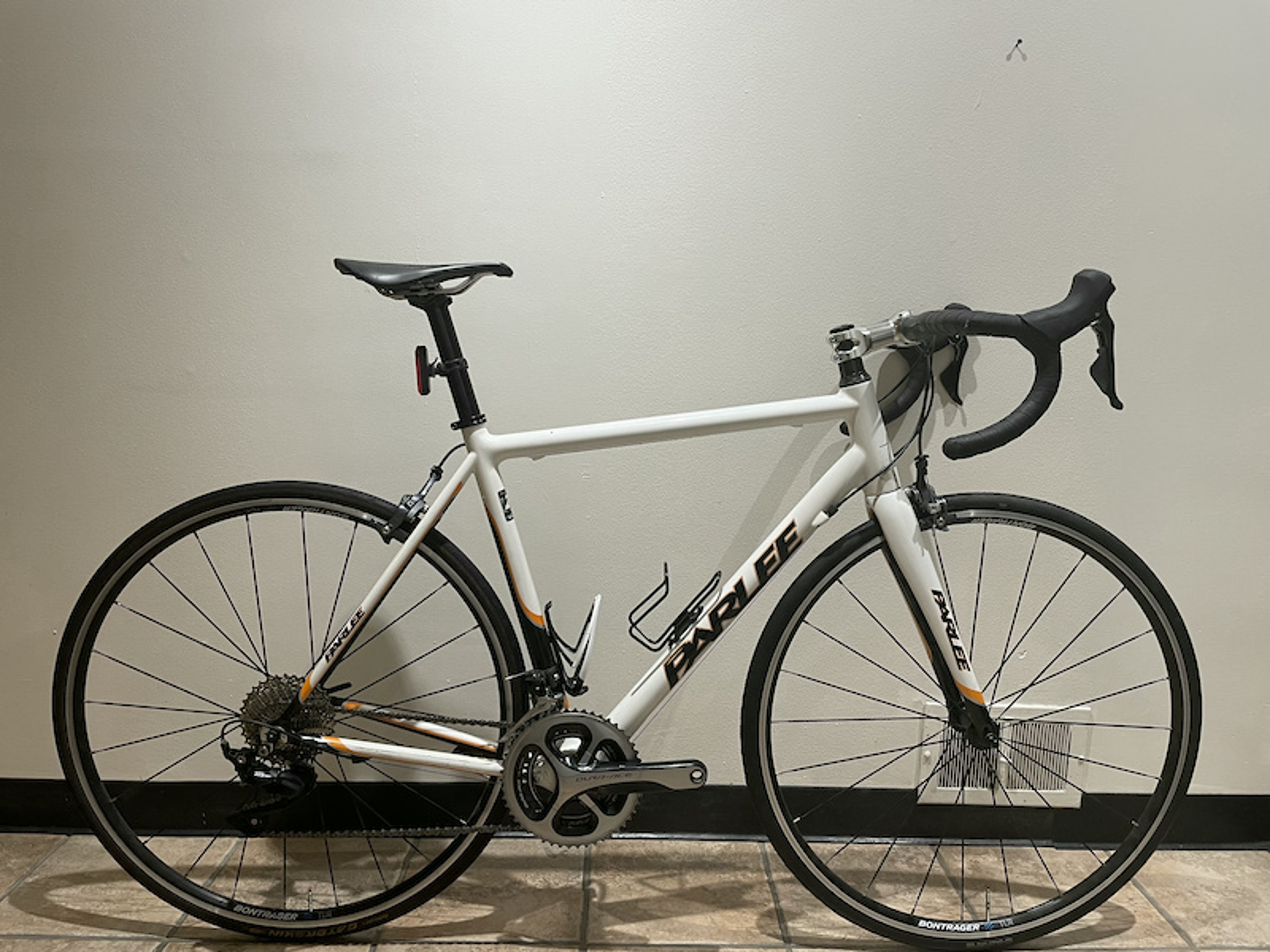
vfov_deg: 53.1
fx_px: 954
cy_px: 476
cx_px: 635
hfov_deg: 67.3
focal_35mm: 26
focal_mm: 4.2
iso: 80
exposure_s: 1/60
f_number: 1.6
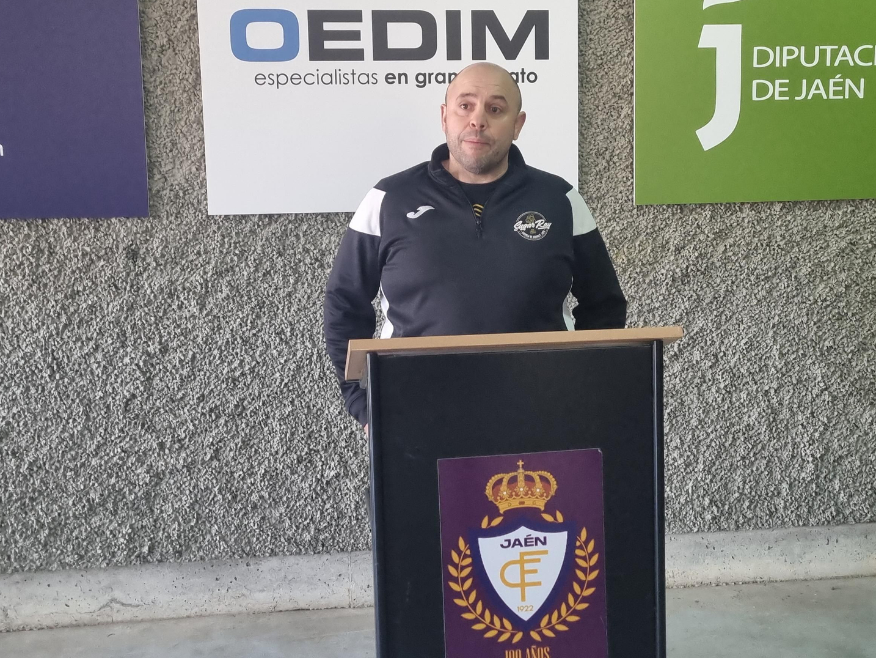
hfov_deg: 61.6
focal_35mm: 29
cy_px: 322
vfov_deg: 48.2
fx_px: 734
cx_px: 465
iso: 320
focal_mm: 5.4
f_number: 1.8
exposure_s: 1/50
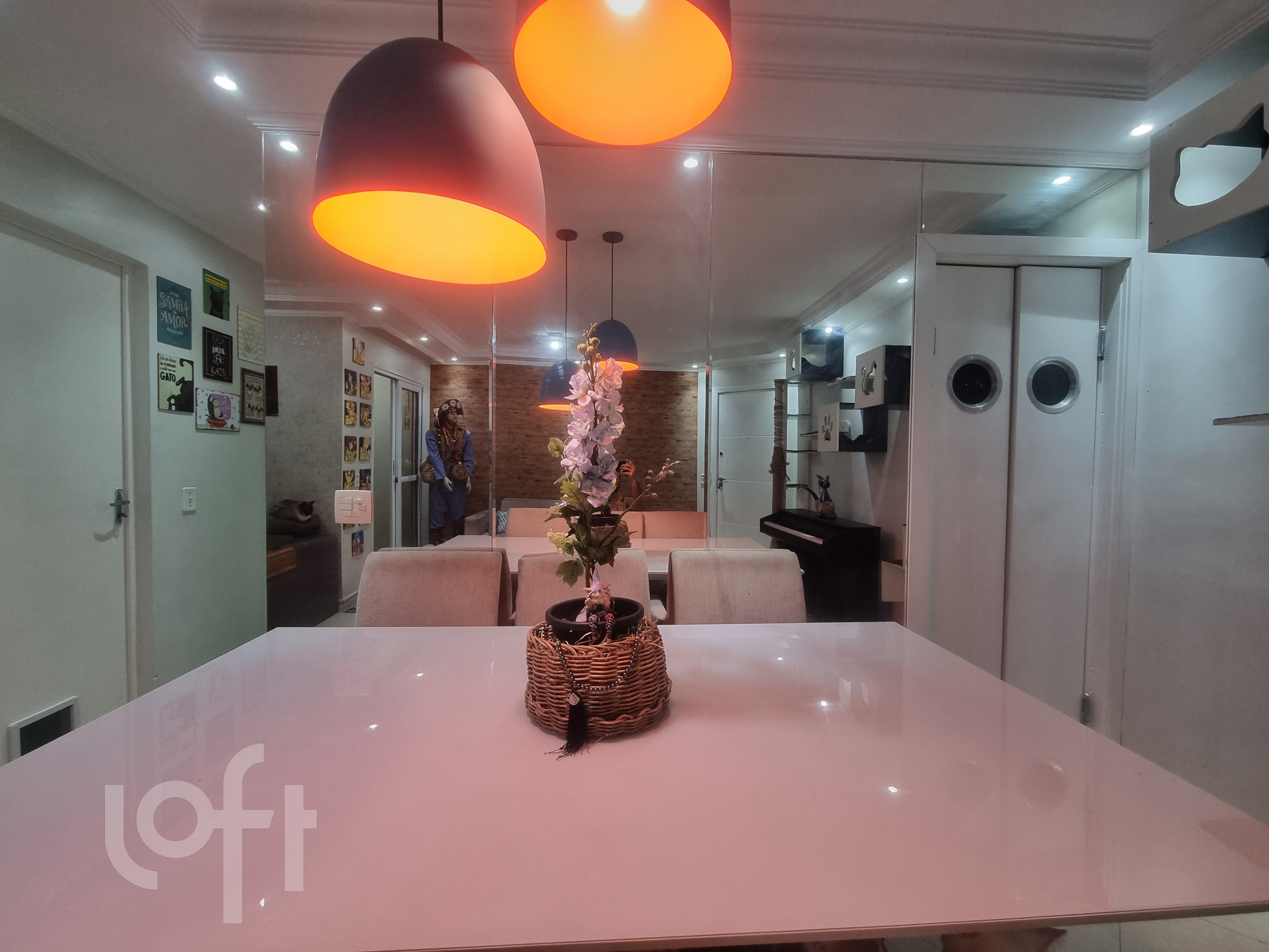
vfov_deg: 89.9
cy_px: 476
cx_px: 634
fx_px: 477
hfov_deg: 106.2
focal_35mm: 13
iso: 125
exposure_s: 1/60
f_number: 2.2
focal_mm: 2.2
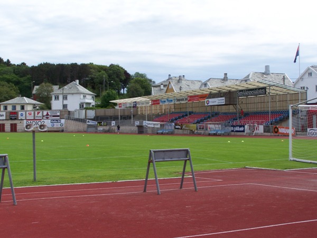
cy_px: 119
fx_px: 540
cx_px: 158
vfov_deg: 24.8
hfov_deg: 32.7
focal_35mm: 59
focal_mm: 9.8
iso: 64
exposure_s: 1/400
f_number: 4.5
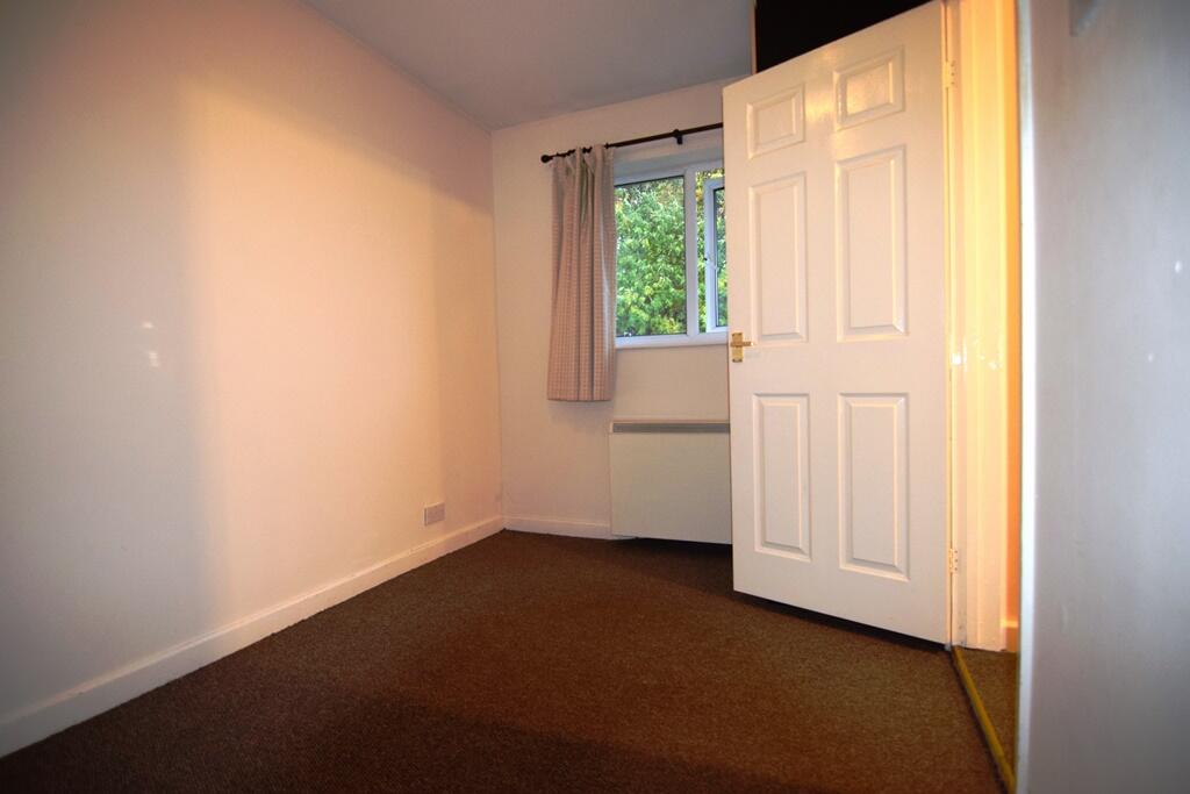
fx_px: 545
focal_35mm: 16
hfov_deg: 95.0
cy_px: 397
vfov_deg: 72.1
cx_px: 595
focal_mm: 11
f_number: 2.8
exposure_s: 1/60
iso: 1000
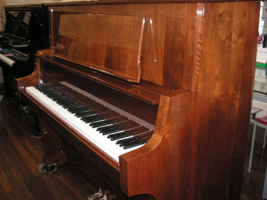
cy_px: 100
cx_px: 134
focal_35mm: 38
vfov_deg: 37.7
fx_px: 293
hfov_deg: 49.0
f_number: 3.3
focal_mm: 6.3
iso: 160
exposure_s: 1/45
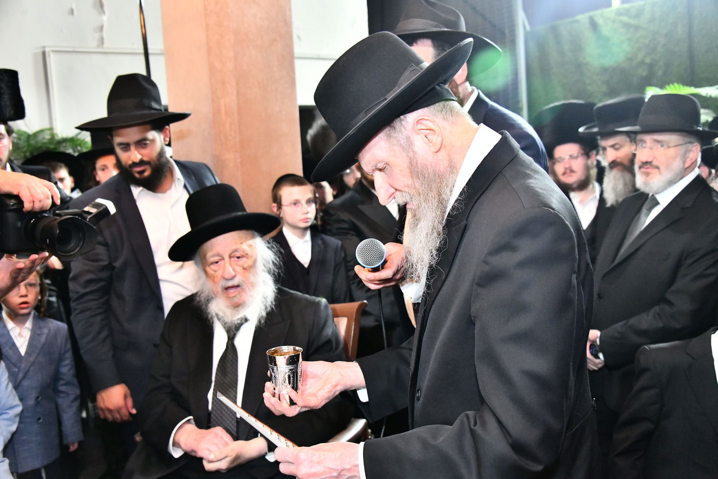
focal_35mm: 40
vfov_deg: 33.4
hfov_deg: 48.5
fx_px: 798
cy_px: 240
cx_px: 359
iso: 5000
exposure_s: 1/100
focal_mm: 40
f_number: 5.6
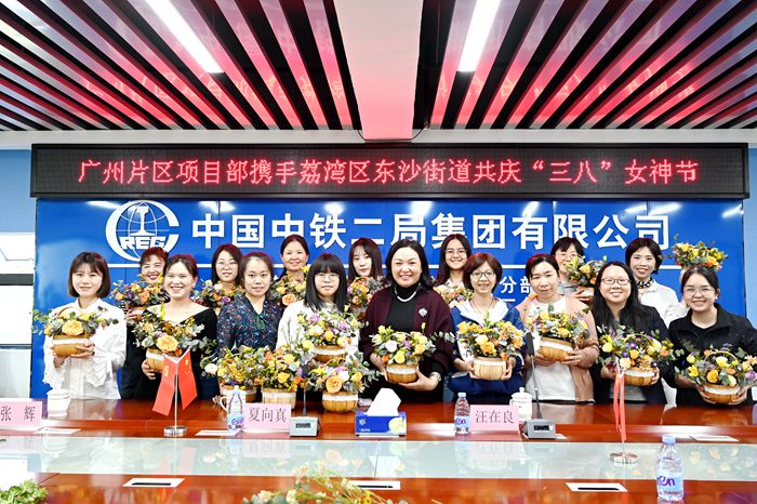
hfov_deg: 61.1
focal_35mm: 30
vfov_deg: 42.9
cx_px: 378
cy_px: 252
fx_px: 641
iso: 1250
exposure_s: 1/30
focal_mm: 30.5
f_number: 5
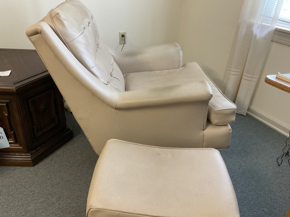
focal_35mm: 30
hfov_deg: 60.0
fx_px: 251
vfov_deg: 46.8
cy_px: 108
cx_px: 143
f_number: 1.8
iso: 250
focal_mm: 3
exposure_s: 1/60
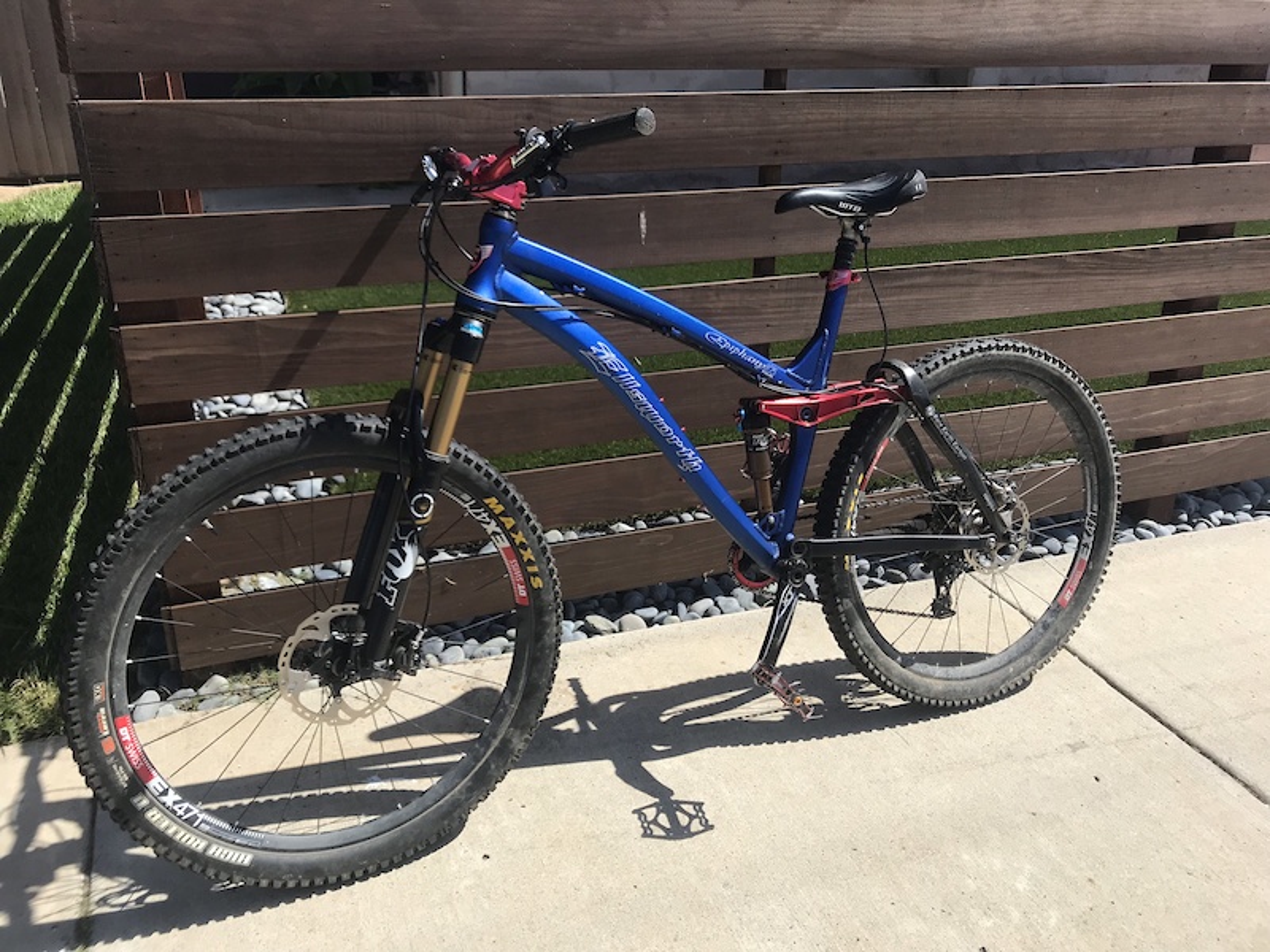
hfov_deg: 63.4
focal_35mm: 28
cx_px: 635
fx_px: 1027
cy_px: 476
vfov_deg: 49.7
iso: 20
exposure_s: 1/1808
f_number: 1.8
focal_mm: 3.99
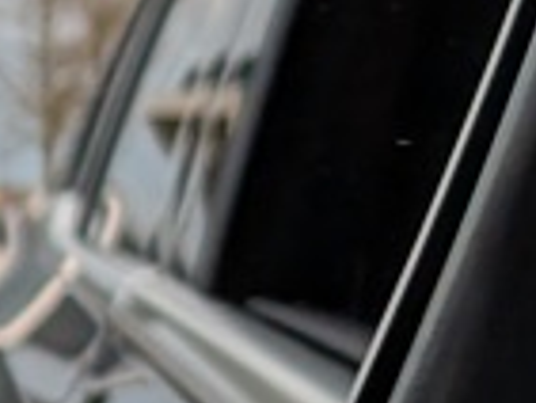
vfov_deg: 5.4
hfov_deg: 6.7
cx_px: -825
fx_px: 4308
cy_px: 224
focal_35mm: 278
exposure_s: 1/171
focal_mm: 6.9
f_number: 1.68
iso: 57
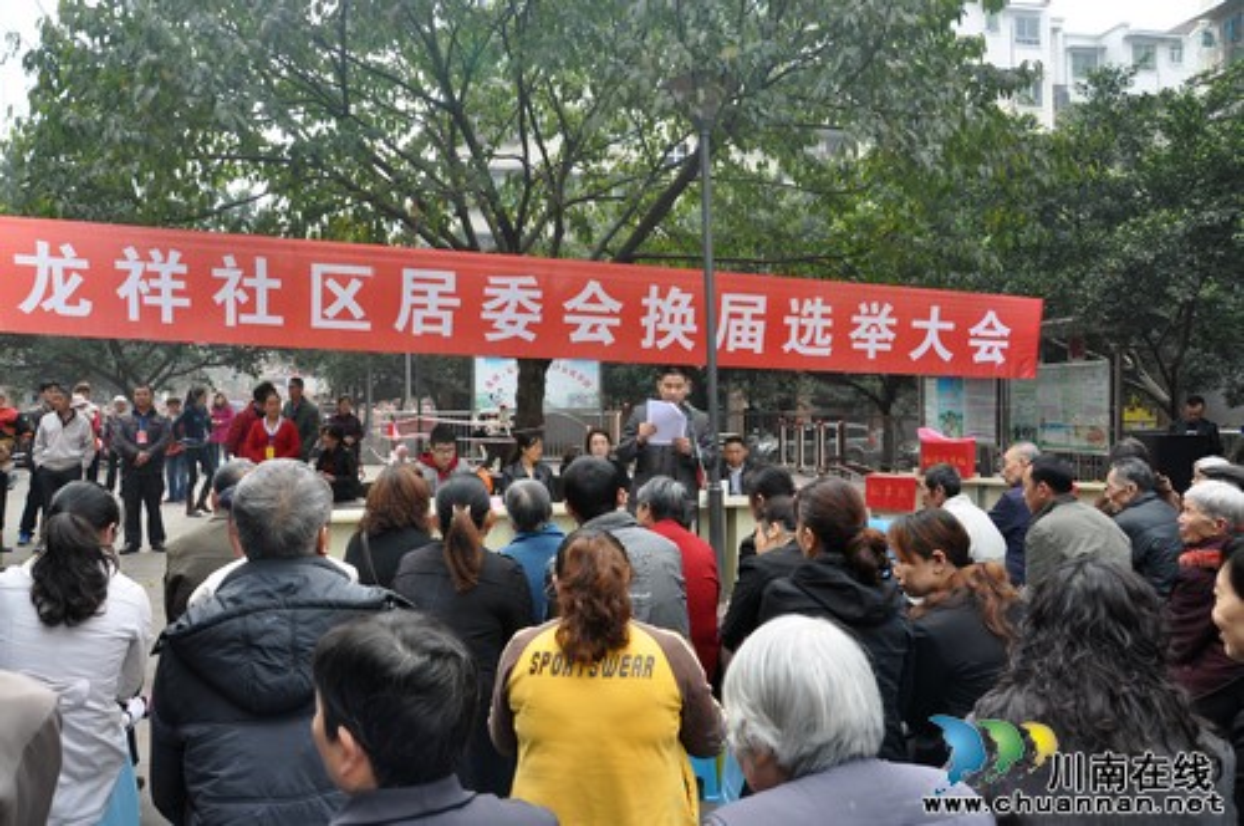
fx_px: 932
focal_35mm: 27
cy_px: 413
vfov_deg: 47.8
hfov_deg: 67.4
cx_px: 622
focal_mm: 18
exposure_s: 1/200
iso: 500
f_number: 8
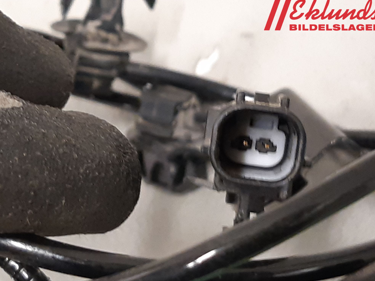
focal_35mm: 27
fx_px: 292
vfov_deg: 51.3
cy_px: 144
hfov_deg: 65.3
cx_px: 186
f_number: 1.7
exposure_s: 1/33
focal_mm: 3.93
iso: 200
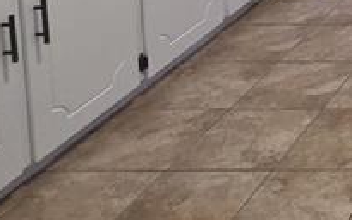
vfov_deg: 15.3
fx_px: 662
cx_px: 665
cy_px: -215
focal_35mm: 69
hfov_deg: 19.8
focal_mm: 2.2
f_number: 1.9
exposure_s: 1/60
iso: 160
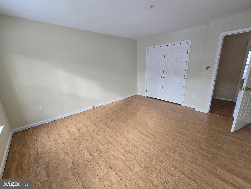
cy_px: 94
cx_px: 126
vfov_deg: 89.9
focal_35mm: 13
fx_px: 94
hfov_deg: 106.2
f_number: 2.2
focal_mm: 2.2
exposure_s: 1/60
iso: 100
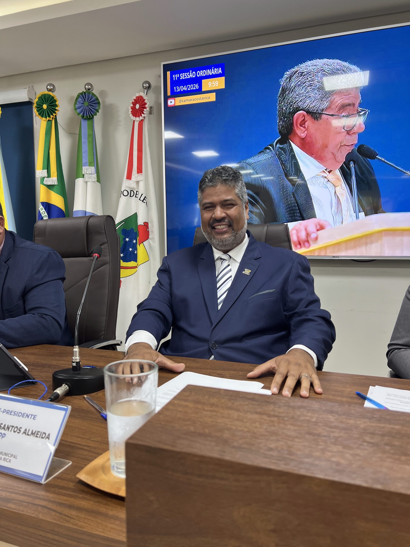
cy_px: 274
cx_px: 205
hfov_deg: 53.1
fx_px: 411
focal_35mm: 26
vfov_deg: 67.3
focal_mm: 5.7
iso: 80
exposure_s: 1/60
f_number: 1.5
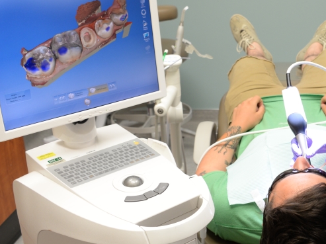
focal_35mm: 64
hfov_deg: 28.8
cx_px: 308
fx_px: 602
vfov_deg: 22.9
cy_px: 112
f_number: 5
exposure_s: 1/60
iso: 640
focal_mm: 32
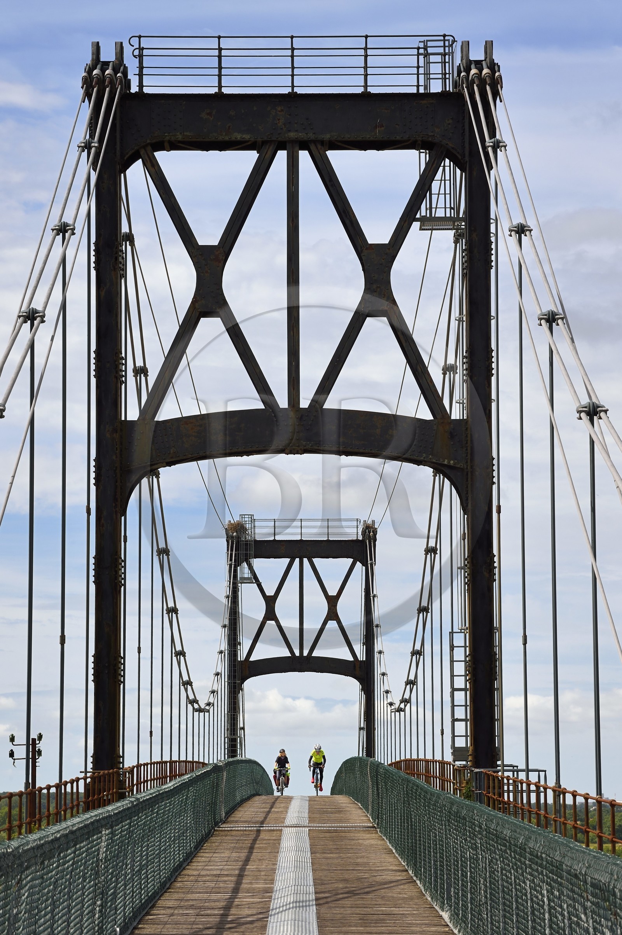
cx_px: 311
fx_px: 2855
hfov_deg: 12.4
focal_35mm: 110
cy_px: 468
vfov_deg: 18.6
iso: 200
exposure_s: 1/320
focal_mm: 110
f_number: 13
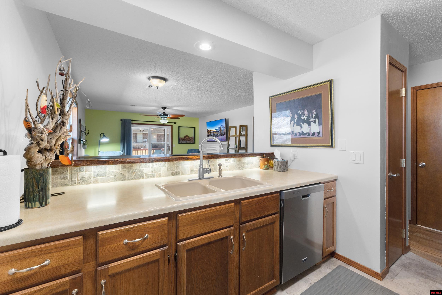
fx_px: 184
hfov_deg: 100.4
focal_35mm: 15
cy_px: 148
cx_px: 221
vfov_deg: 77.3
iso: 400
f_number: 8
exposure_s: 1/6
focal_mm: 10
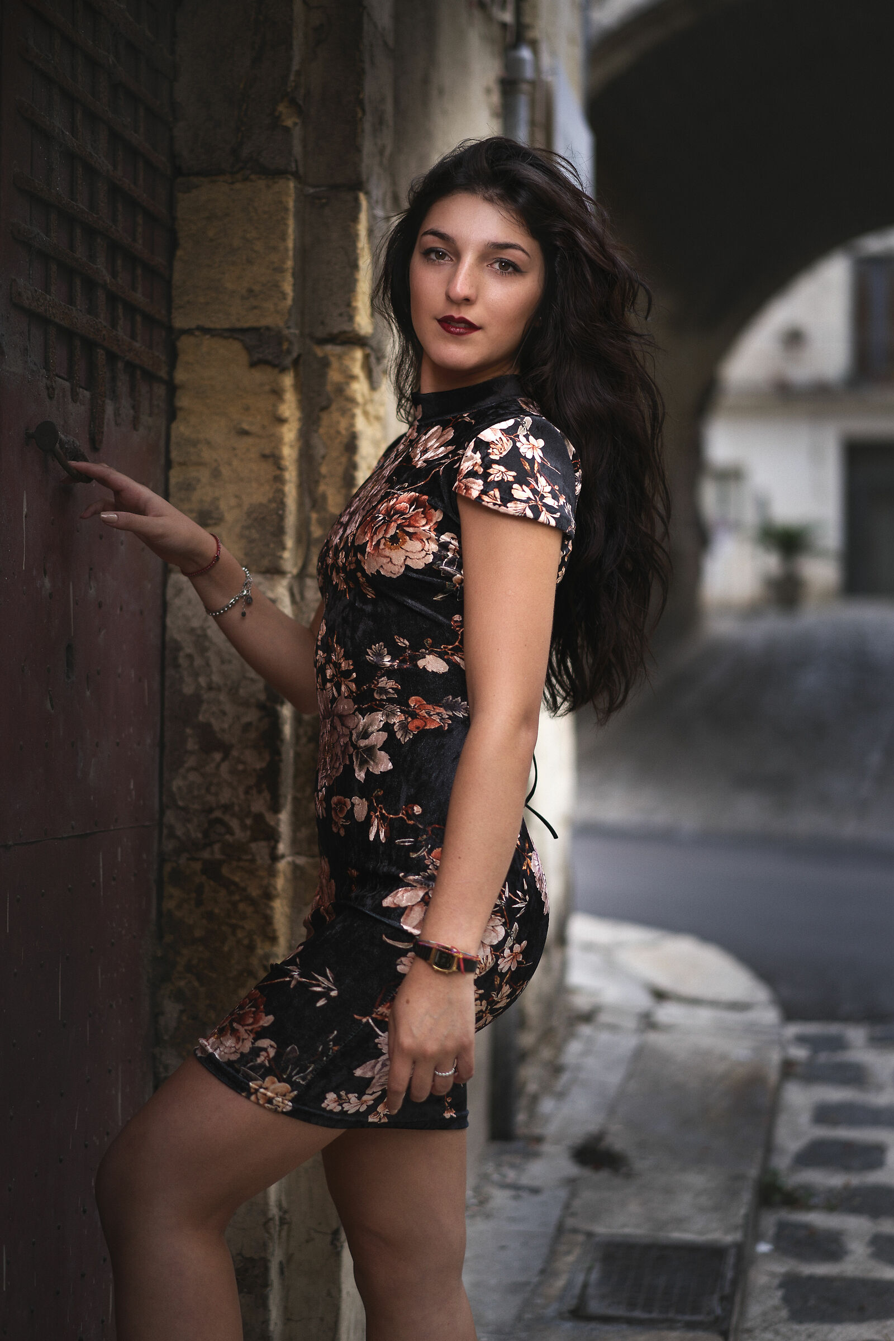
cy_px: 670
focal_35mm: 55
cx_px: 447
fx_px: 2049
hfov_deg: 24.6
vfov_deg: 36.2
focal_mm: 55
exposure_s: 1/250
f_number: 1.8
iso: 100
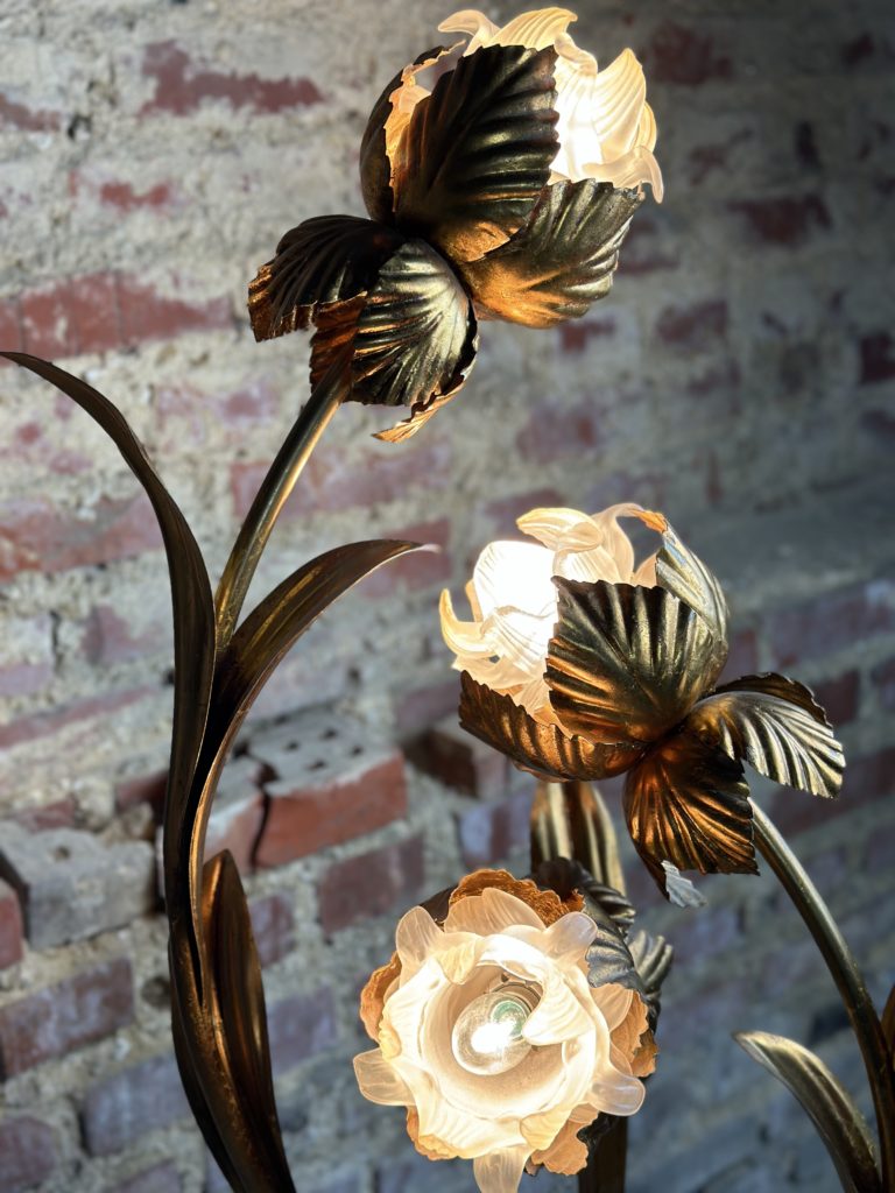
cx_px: 448
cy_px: 596
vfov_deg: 39.7
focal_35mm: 48
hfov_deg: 30.3
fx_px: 1655
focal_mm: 6.86
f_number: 1.78
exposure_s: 1/100
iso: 64
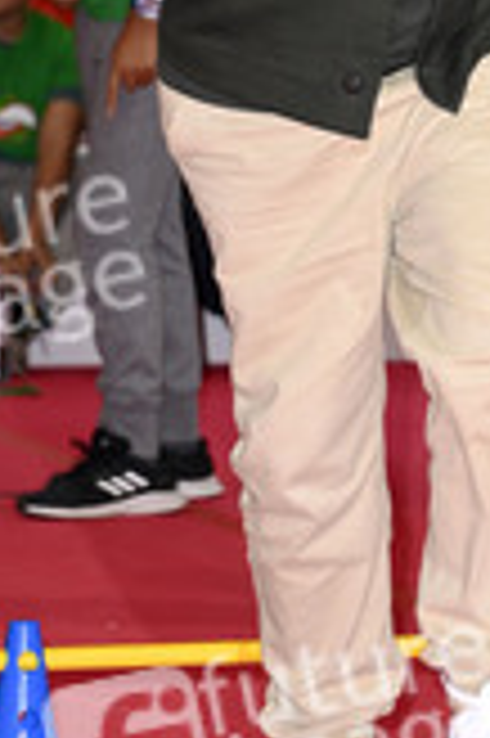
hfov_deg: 3.9
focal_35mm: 353
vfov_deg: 5.8
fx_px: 7222
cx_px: 405
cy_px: 58
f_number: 5.6
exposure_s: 1/200
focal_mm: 145
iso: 1000
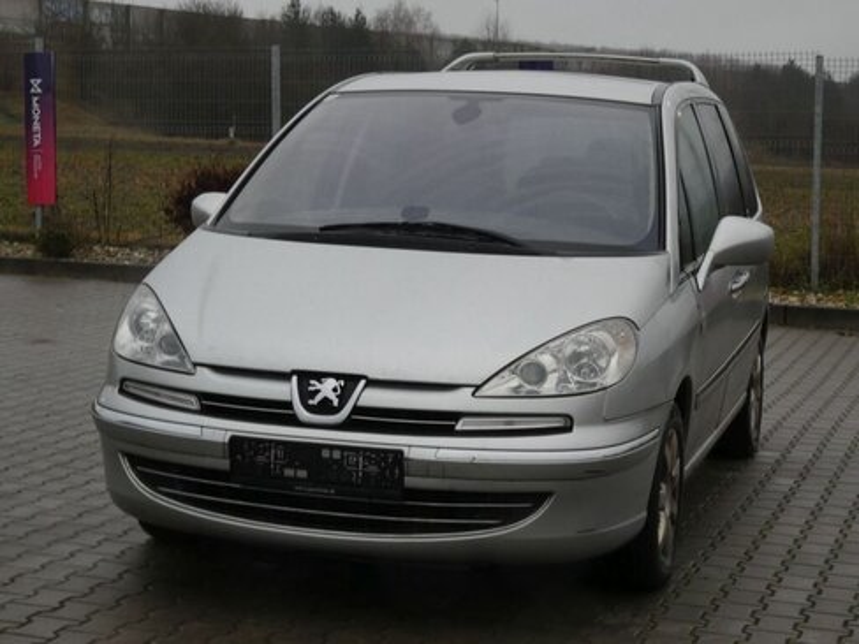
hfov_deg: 25.7
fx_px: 1886
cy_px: 322
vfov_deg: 19.4
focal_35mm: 76
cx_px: 430
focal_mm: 13.7
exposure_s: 1/80
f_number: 5.6
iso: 200
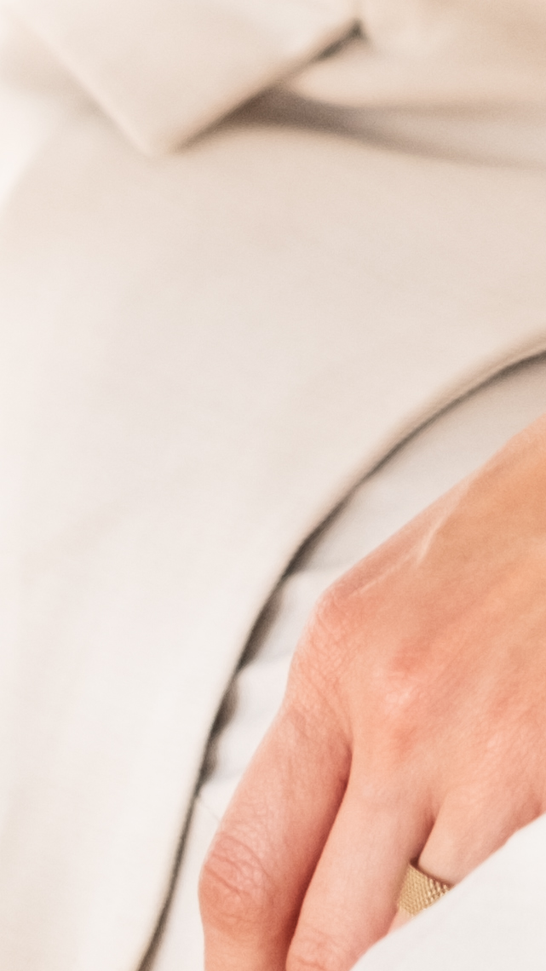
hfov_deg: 4.0
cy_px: -1378
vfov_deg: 6.7
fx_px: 7827
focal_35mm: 304
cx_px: 675
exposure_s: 1/60
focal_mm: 35
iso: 400
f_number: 2
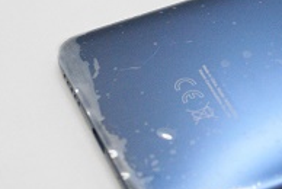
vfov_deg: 8.7
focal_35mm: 158
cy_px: 59
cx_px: 342
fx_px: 1236
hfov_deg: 12.7
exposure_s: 1/320
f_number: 5.6
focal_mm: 35
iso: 1600
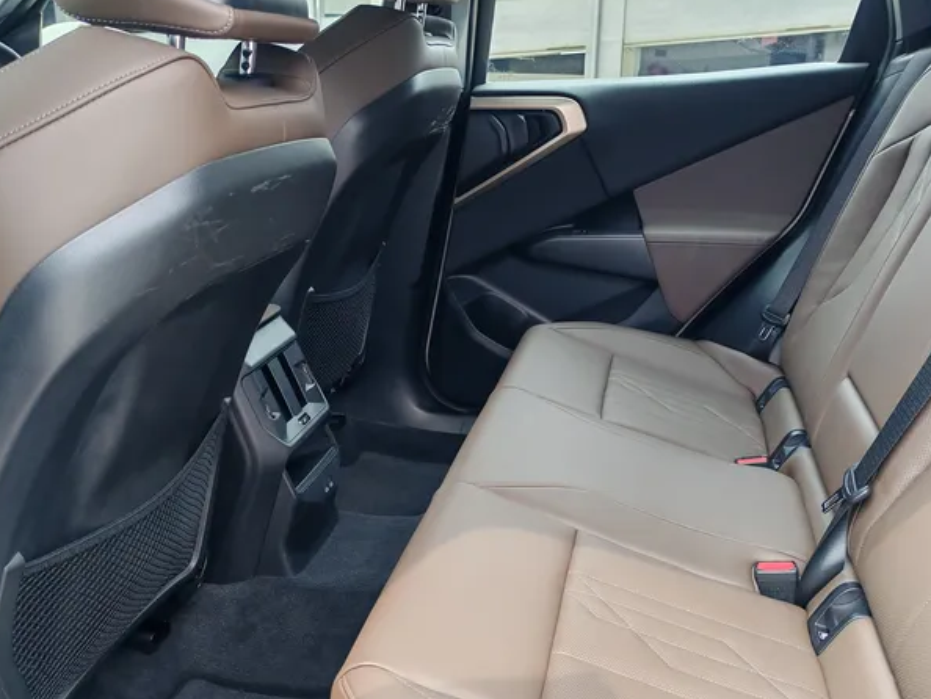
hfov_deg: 52.6
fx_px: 942
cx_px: 491
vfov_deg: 40.6
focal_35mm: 35
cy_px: 414
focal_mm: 5.52
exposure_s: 1/140
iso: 50
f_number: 1.95
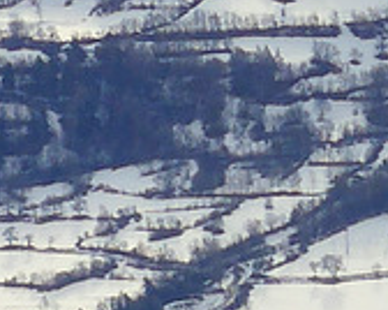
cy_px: 784
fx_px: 9256
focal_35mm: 807
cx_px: 20
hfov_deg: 2.4
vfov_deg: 1.9
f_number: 2.8
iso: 80
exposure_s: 1/1600
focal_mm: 17.7
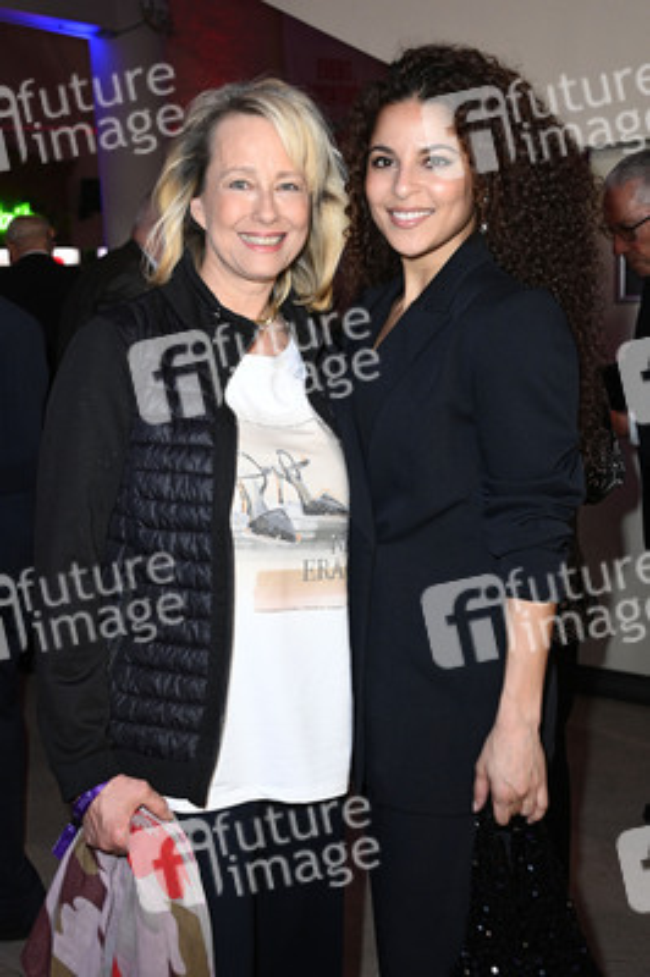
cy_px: 488
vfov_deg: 43.6
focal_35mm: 45
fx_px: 1221
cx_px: 325
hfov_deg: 29.8
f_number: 5.6
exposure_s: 1/60
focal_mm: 45
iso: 4000
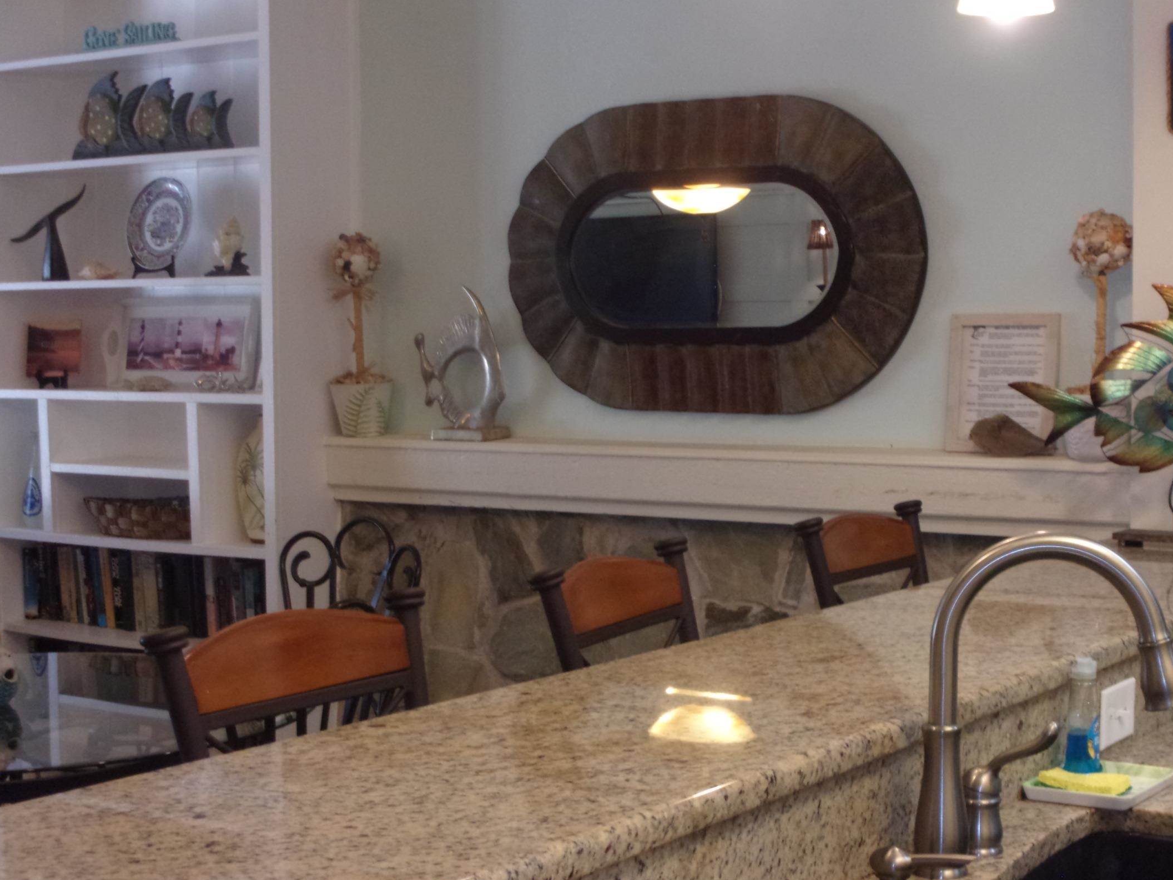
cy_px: 511
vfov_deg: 22.6
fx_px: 2203
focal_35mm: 65
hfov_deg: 29.7
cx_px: 716
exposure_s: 1/34
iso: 320
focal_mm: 9.5
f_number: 4.9
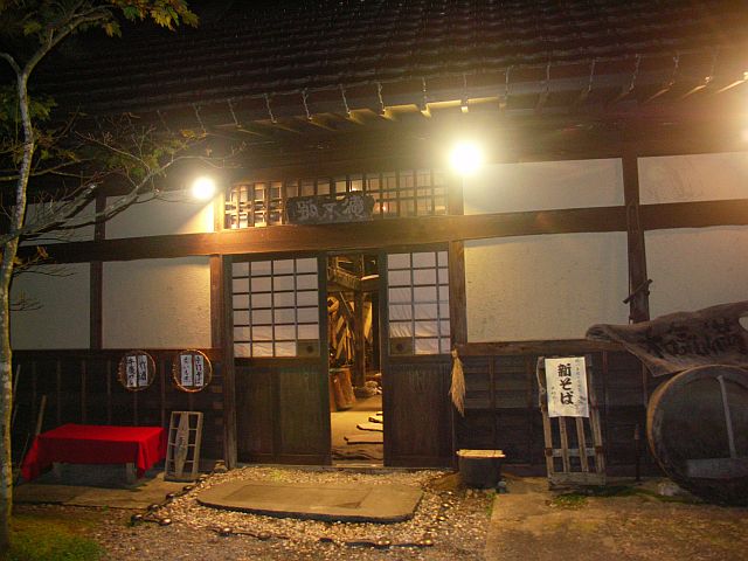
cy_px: 280
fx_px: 605
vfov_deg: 49.7
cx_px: 374
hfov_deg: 63.4
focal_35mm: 28
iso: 400
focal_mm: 7.2
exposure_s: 1/3
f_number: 2.8
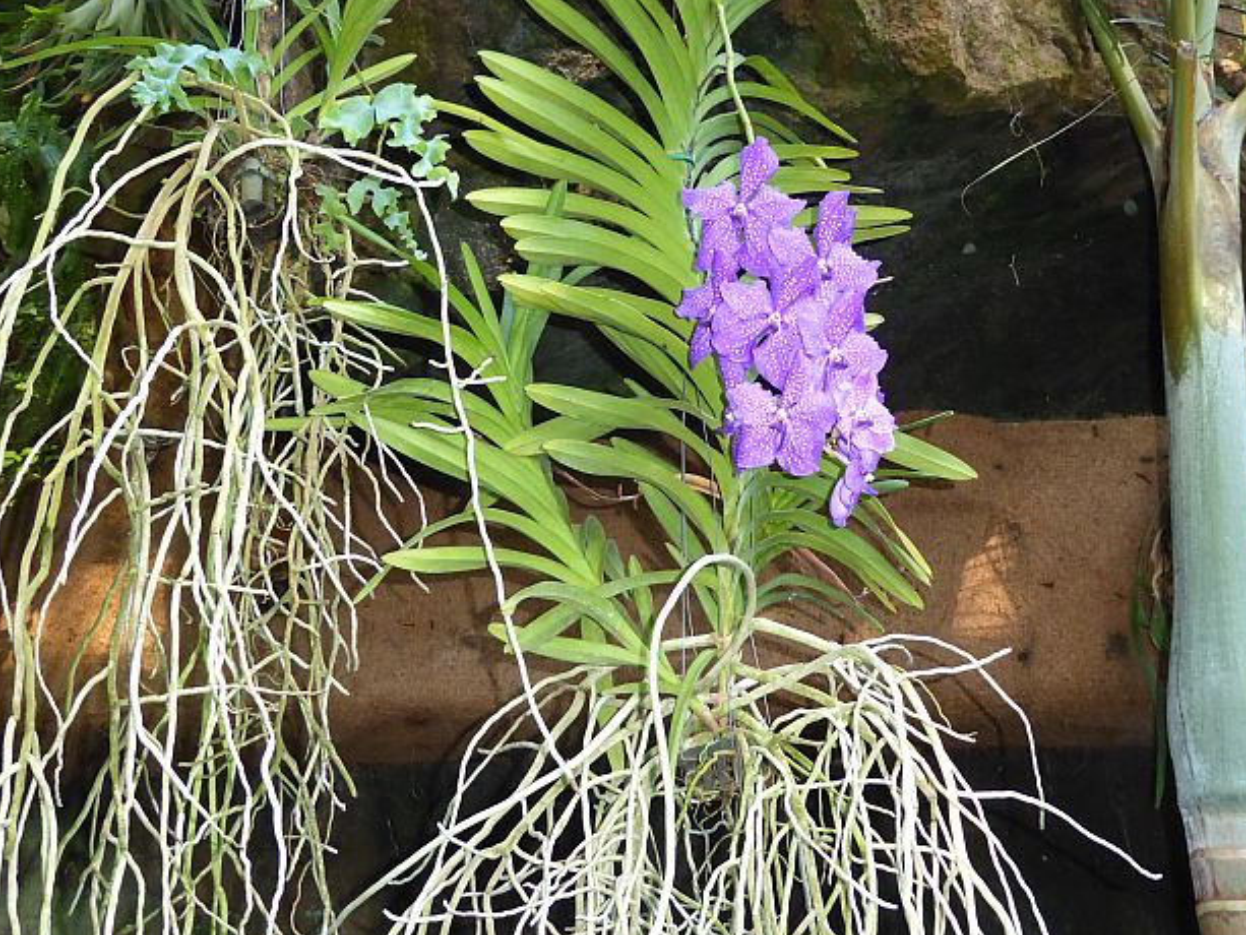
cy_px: 472
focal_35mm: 48
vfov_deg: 30.3
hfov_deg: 39.6
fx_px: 1728
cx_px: 618
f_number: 3.9
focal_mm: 7.8
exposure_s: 1/60
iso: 800
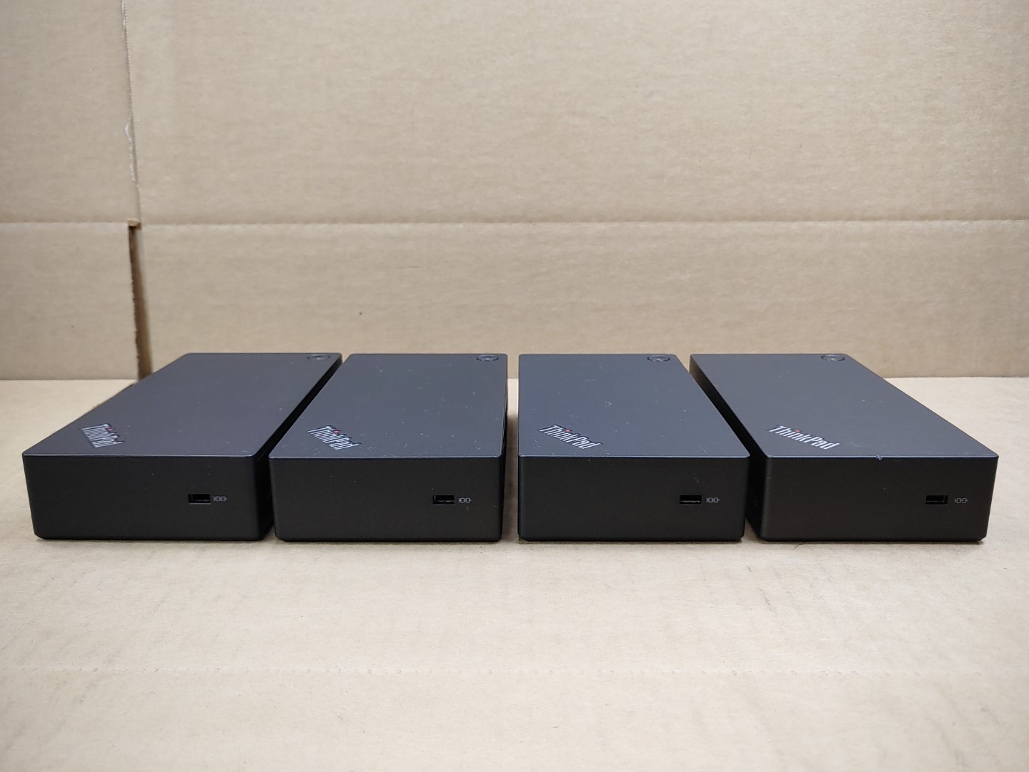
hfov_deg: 63.4
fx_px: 832
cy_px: 386
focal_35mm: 28
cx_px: 514
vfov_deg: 49.7
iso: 50
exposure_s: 1/120
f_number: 1.8
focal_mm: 4.36
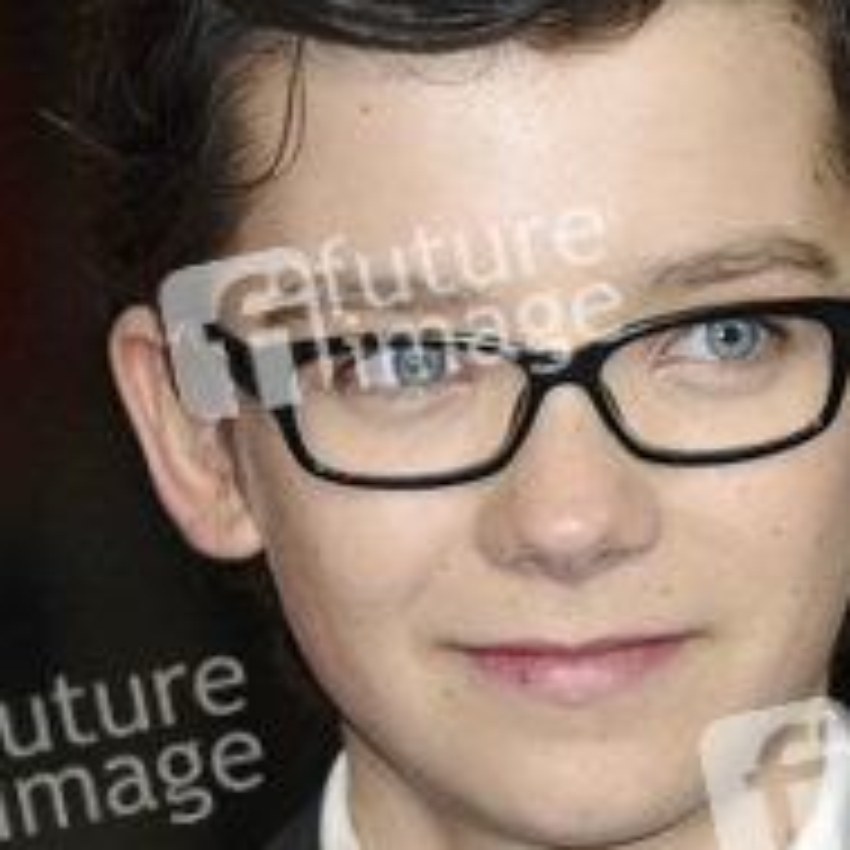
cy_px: 540
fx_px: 12388
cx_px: 524
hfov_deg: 3.9
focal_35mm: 446
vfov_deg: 3.9
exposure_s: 1/250
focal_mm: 165
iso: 320
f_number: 4.5
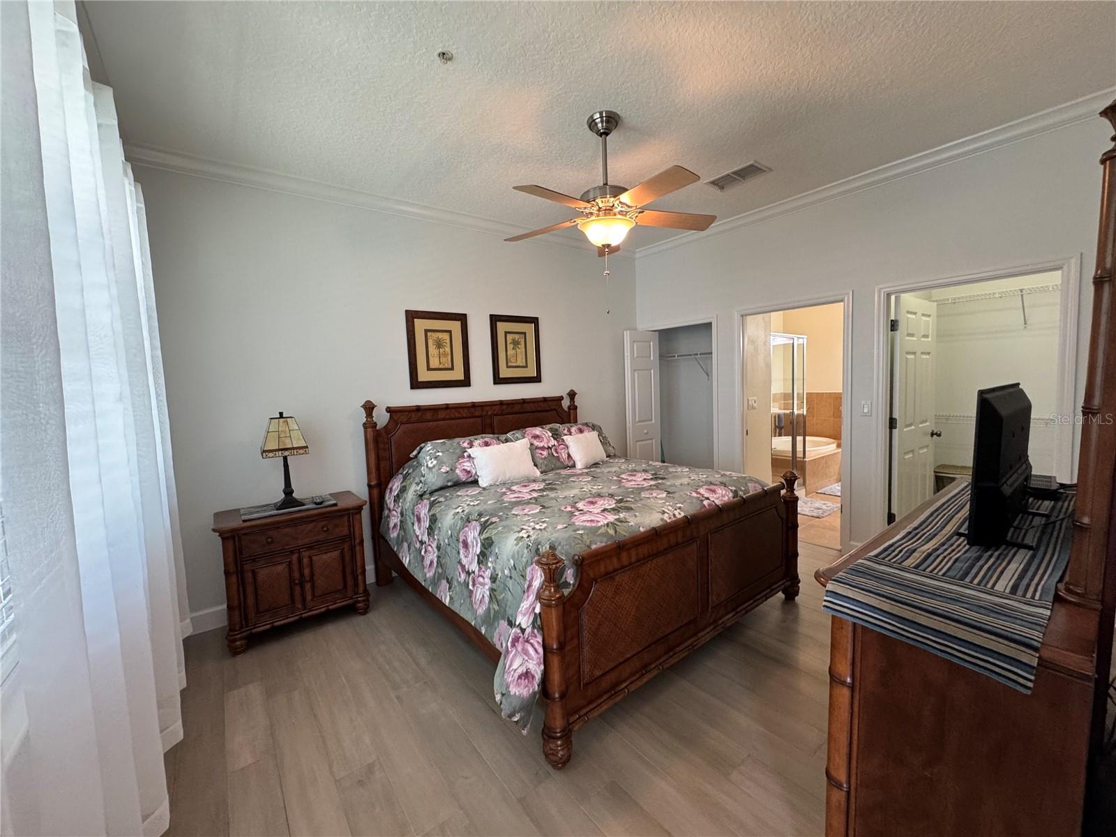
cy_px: 418
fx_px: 451
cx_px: 558
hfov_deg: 102.1
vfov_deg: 85.7
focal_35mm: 14
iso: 200
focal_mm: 2.22
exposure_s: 1/60
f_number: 2.2
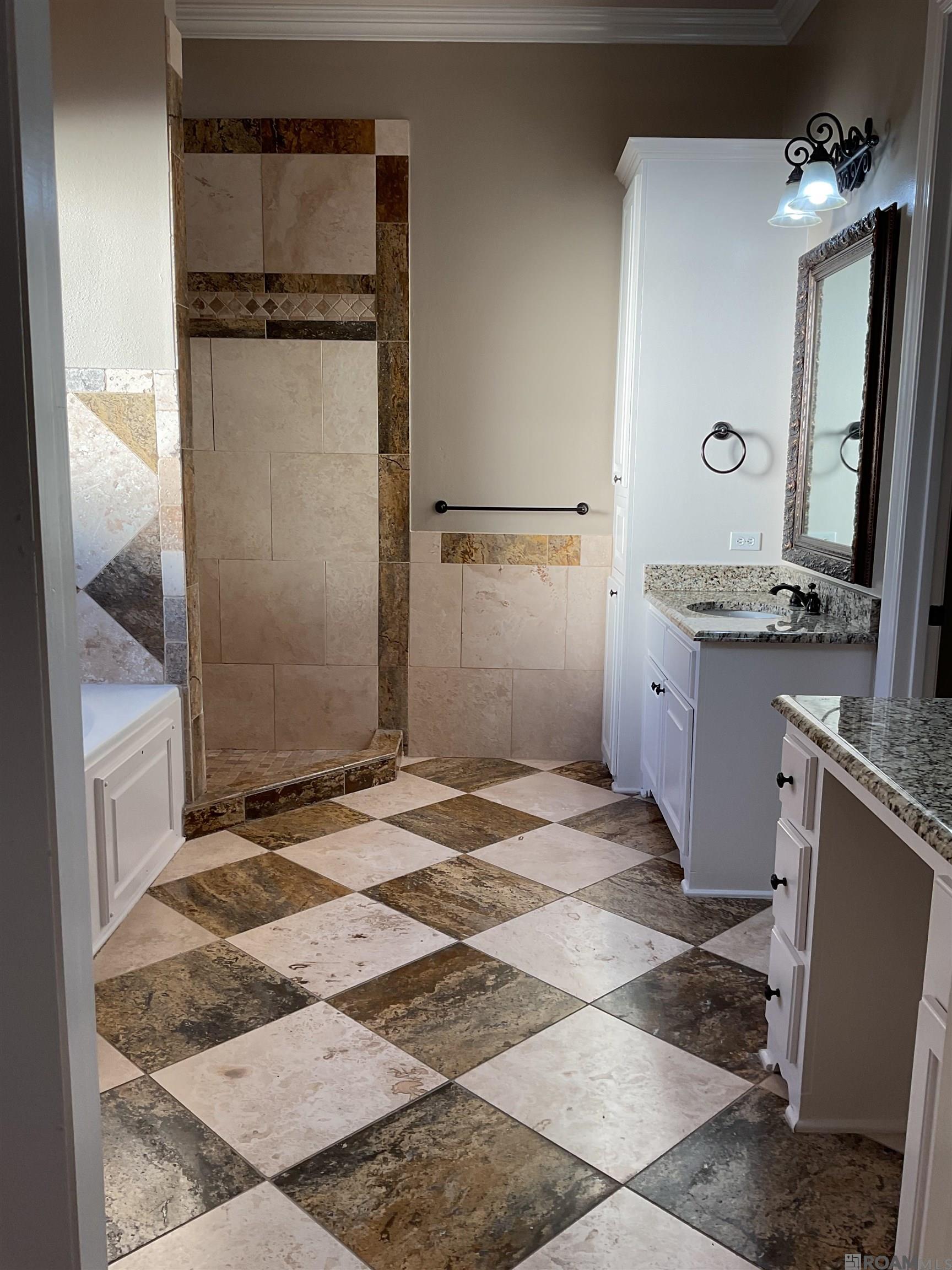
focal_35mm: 29
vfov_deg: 61.7
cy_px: 635
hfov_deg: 48.2
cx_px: 476
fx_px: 1063
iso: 20
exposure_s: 1/120
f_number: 1.8
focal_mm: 3
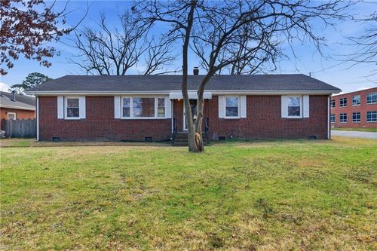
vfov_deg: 58.3
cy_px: 126
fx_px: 225
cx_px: 188
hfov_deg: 79.9
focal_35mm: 22
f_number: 8
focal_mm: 21.5
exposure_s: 1/2000
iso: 250
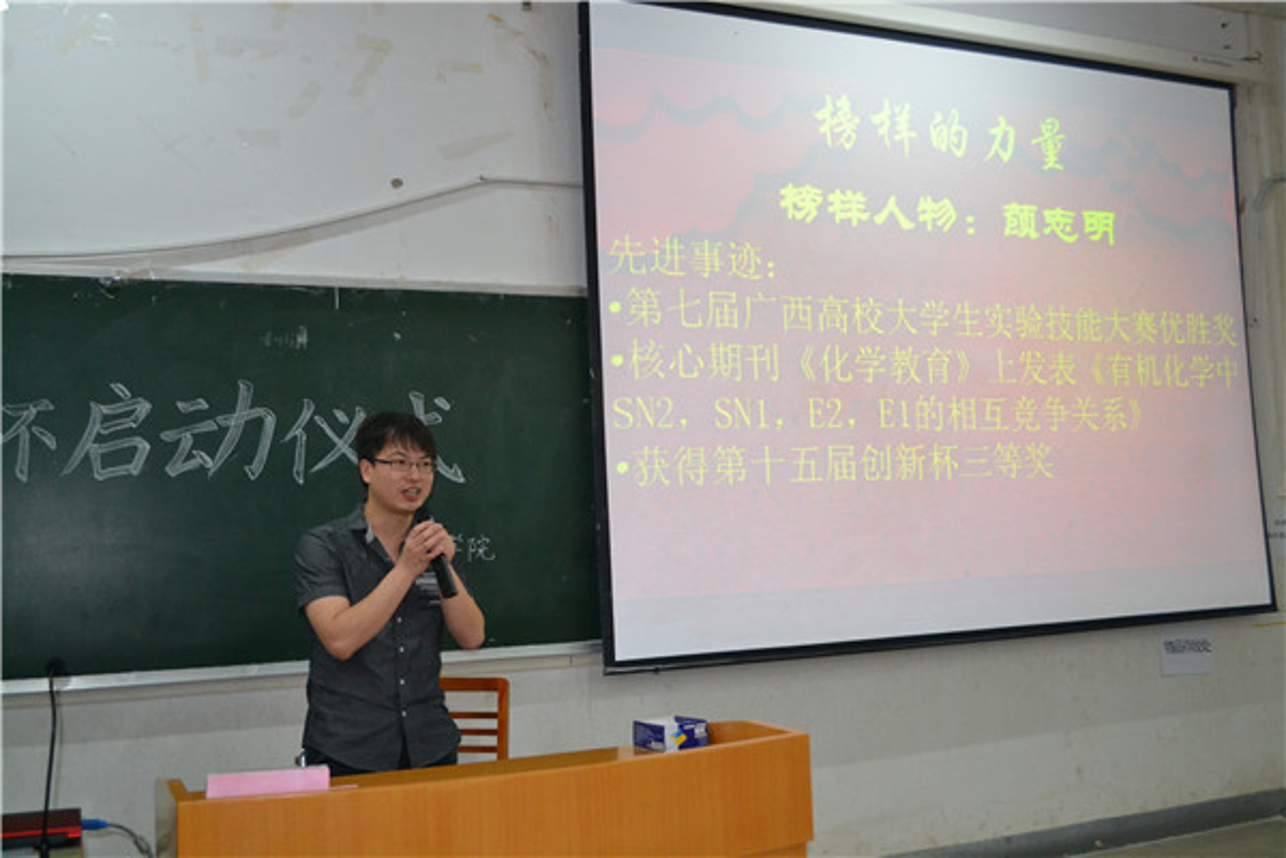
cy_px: 429
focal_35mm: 36
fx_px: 1286
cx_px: 643
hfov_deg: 53.1
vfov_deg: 36.9
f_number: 4
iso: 1800
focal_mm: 24
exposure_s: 1/60
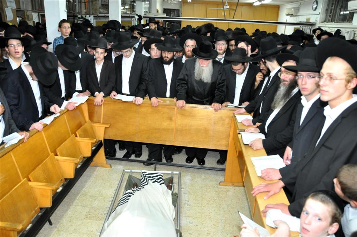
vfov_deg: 47.8
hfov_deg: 67.4
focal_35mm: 27
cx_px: 178
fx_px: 267
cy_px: 118
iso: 800
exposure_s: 1/60
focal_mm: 18
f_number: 4
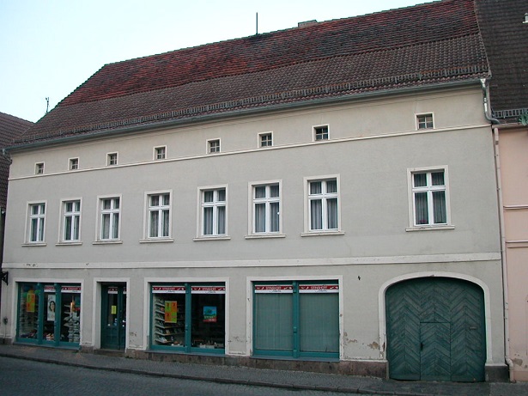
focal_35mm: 37
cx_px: 264
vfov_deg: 38.7
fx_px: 564
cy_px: 198
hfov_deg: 50.1
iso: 100
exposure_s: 1/75.2
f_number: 2.7
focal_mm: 5.6
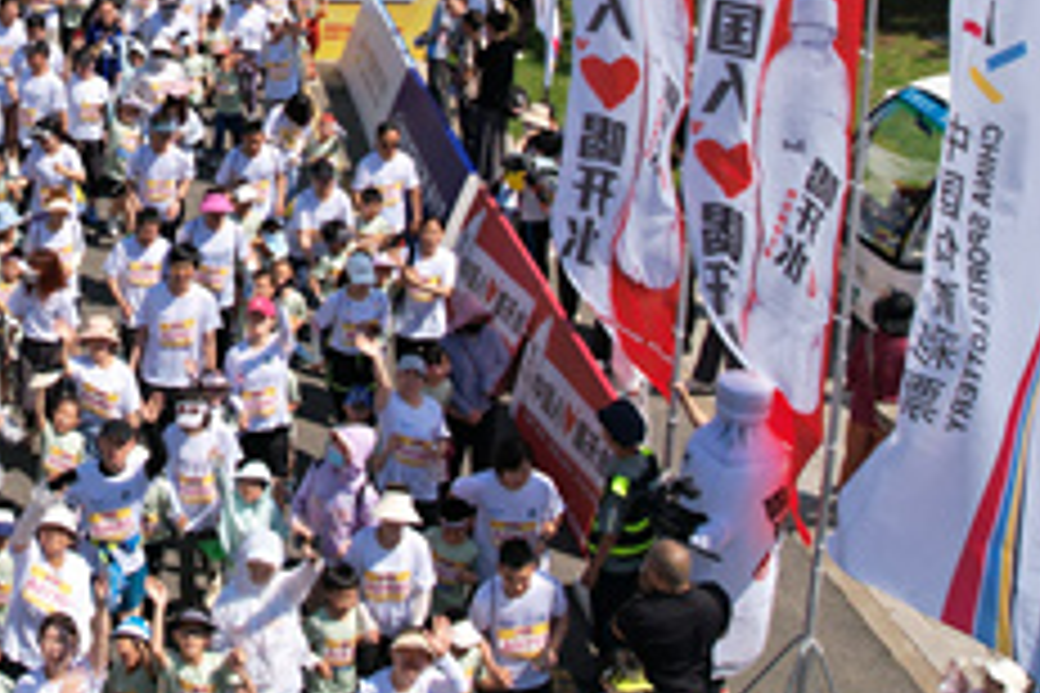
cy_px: 2
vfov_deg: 21.2
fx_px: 1791
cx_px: 27
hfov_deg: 30.4
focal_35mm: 62
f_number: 2.8
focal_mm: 8.38
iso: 110
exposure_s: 1/160
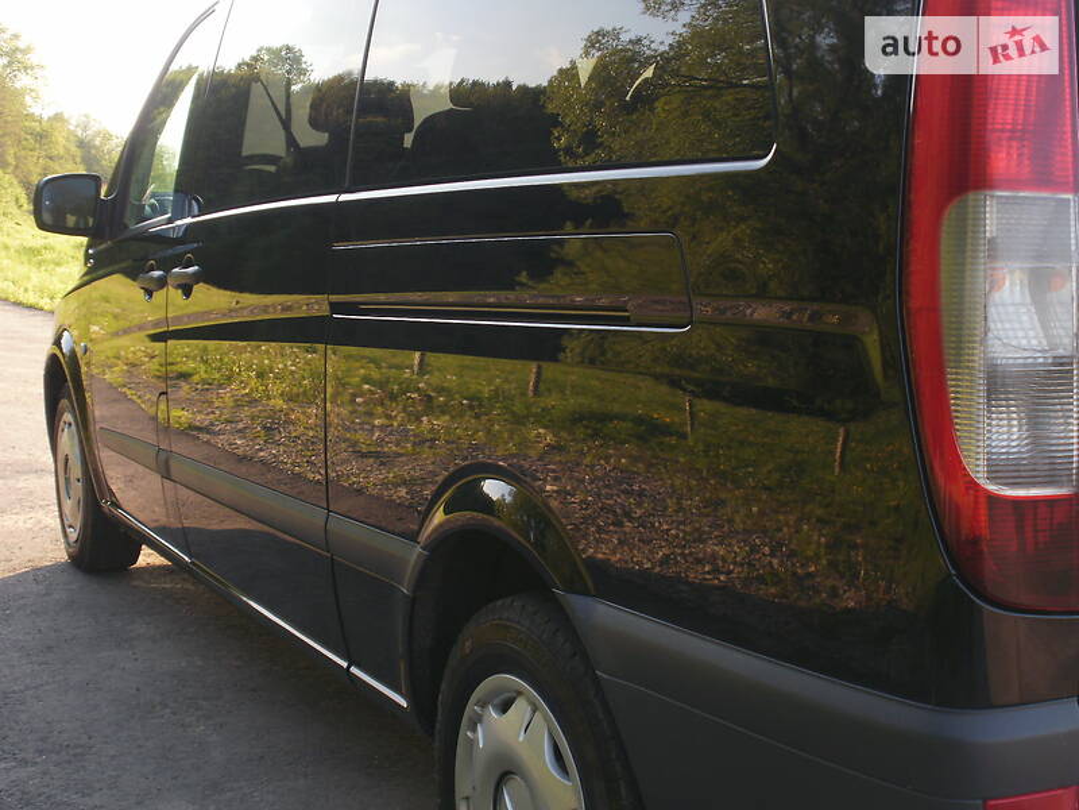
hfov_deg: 36.8
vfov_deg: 28.0
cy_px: 405
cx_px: 540
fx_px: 1621
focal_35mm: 52
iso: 100
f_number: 4.4
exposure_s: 1/100
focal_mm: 9.1
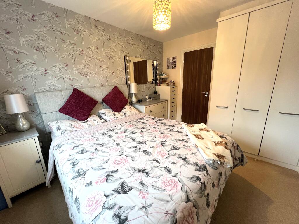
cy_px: 112
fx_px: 112
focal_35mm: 13
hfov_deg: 106.2
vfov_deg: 89.9
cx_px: 150
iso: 200
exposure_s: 1/50
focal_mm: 1.57
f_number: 1.8
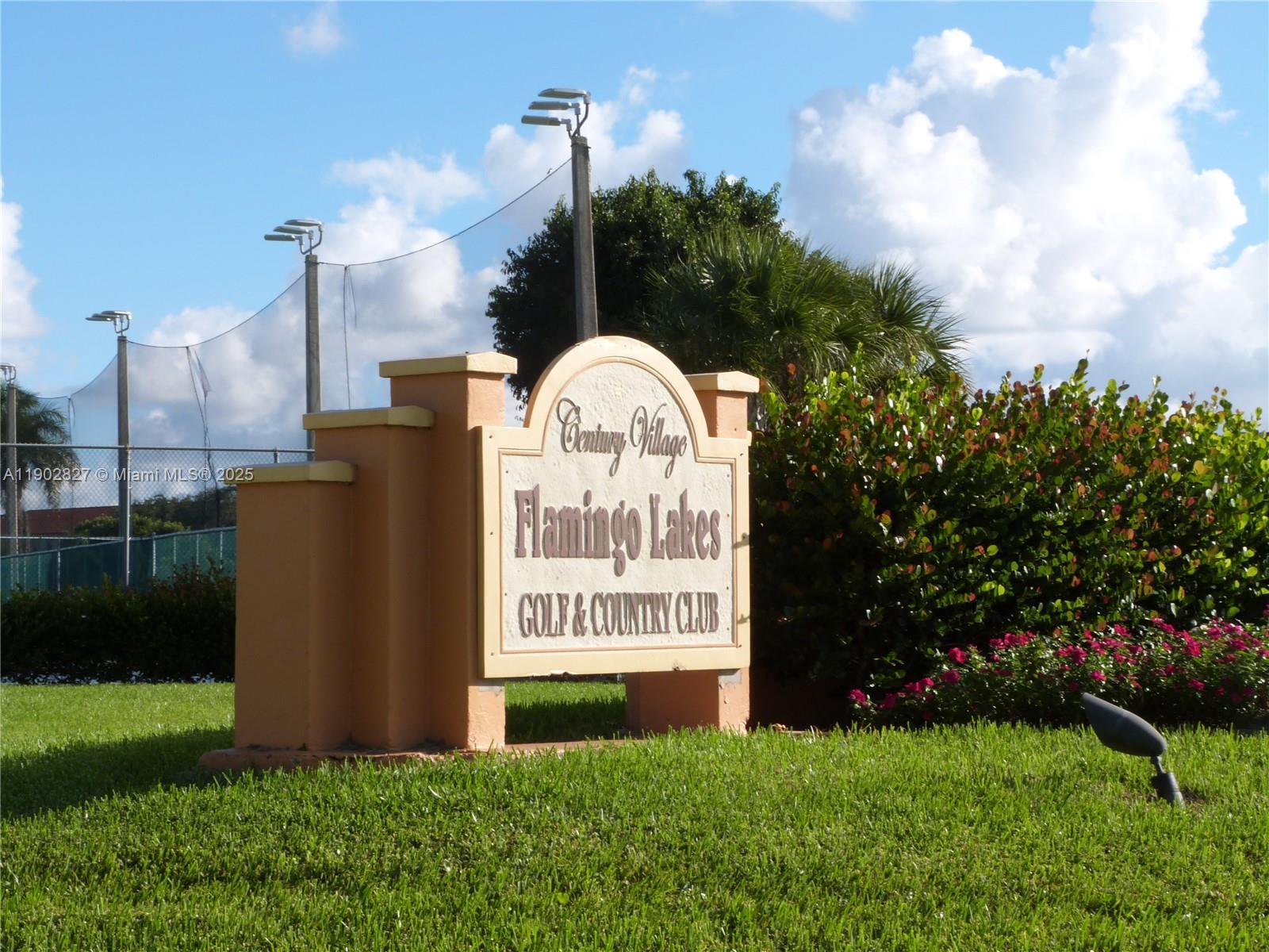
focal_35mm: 80
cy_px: 476
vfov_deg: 18.4
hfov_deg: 24.4
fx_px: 2933
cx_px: 634
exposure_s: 1/160
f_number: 8
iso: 100
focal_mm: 14.5
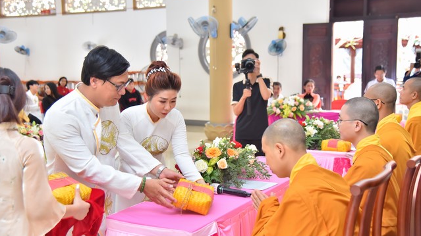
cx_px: 208
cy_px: 113
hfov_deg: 42.1
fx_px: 547
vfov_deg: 24.4
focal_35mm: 49
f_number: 4.5
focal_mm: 46
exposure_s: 1/125
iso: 1250
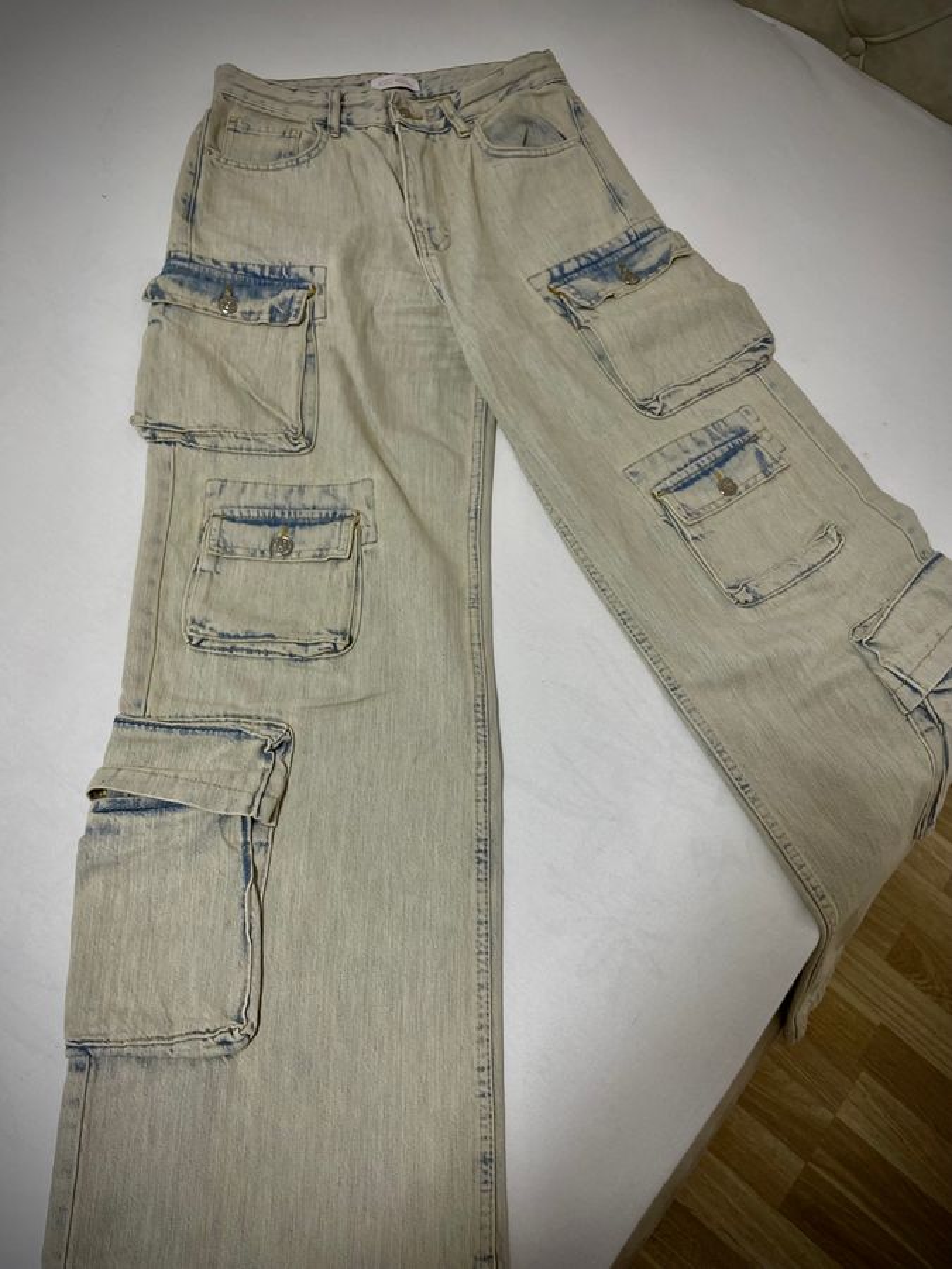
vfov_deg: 67.3
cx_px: 476
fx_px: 953
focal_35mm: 26
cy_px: 634
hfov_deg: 53.1
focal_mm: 4.2
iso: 80
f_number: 1.6
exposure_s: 1/100
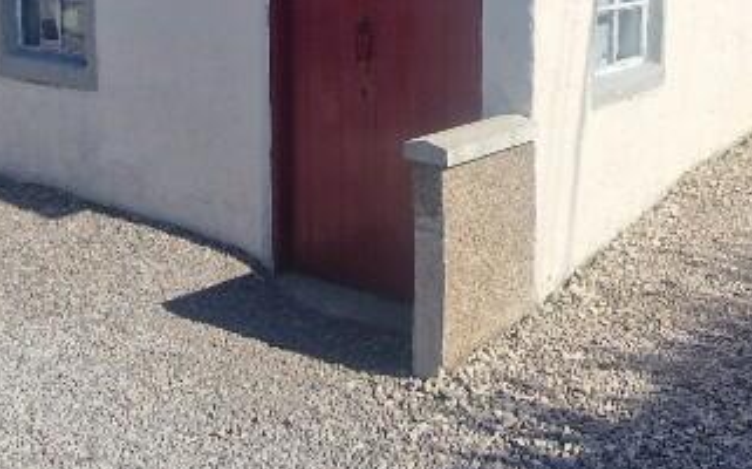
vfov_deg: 27.7
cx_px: 546
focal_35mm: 44
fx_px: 901
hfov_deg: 44.1
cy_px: 16
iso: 50
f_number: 2.2
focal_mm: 2.2
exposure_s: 1/2304
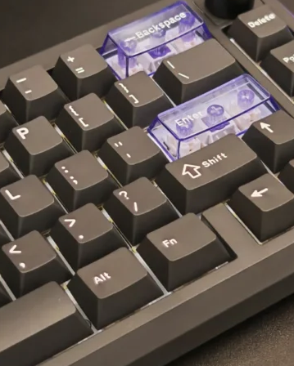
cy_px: 104
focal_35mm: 107
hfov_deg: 14.4
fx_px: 1163
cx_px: 127
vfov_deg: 17.9
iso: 400
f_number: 1.4
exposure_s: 1/33
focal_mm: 6.83
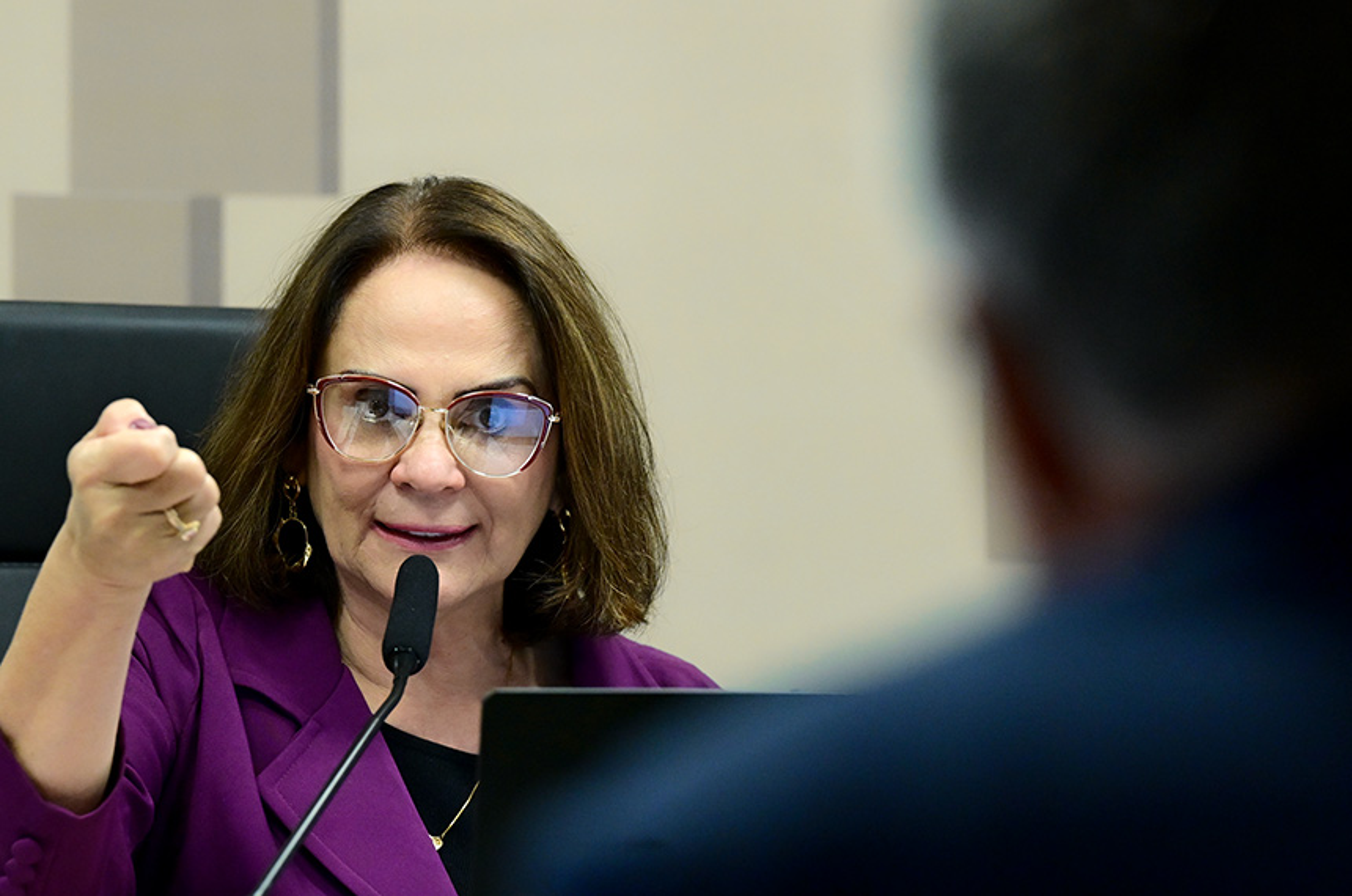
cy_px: 448
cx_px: 676
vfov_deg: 4.6
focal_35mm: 300
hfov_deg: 6.9
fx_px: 11246
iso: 4000
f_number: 4.5
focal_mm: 200
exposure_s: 1/200
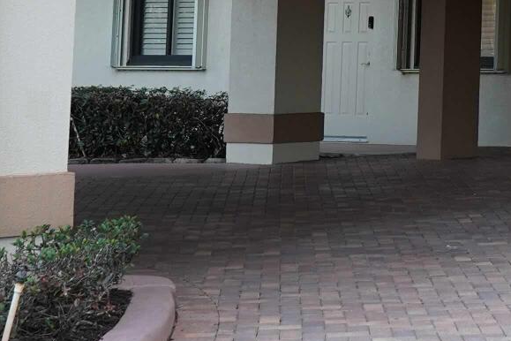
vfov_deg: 9.6
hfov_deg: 13.1
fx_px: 1987
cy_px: -149
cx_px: 956
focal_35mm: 140
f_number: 4
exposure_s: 1/160
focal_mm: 27
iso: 500
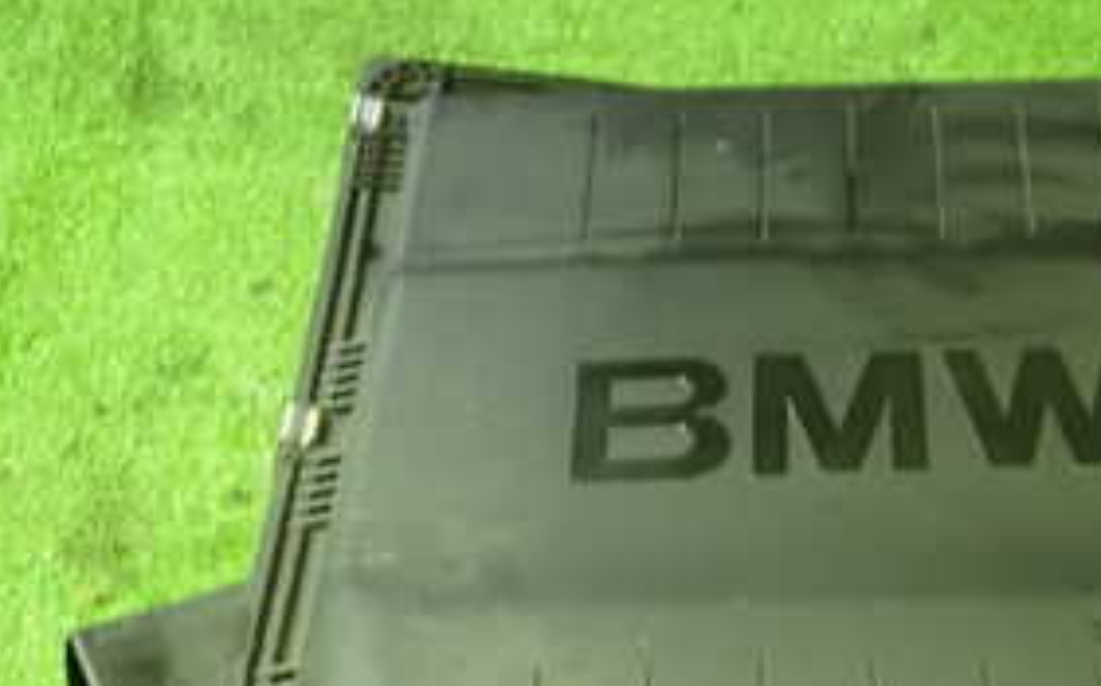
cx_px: 827
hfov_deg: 29.7
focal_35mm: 68
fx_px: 2038
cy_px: 713
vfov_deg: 18.5
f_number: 2.3
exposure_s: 1/20
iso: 800
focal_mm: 5.4
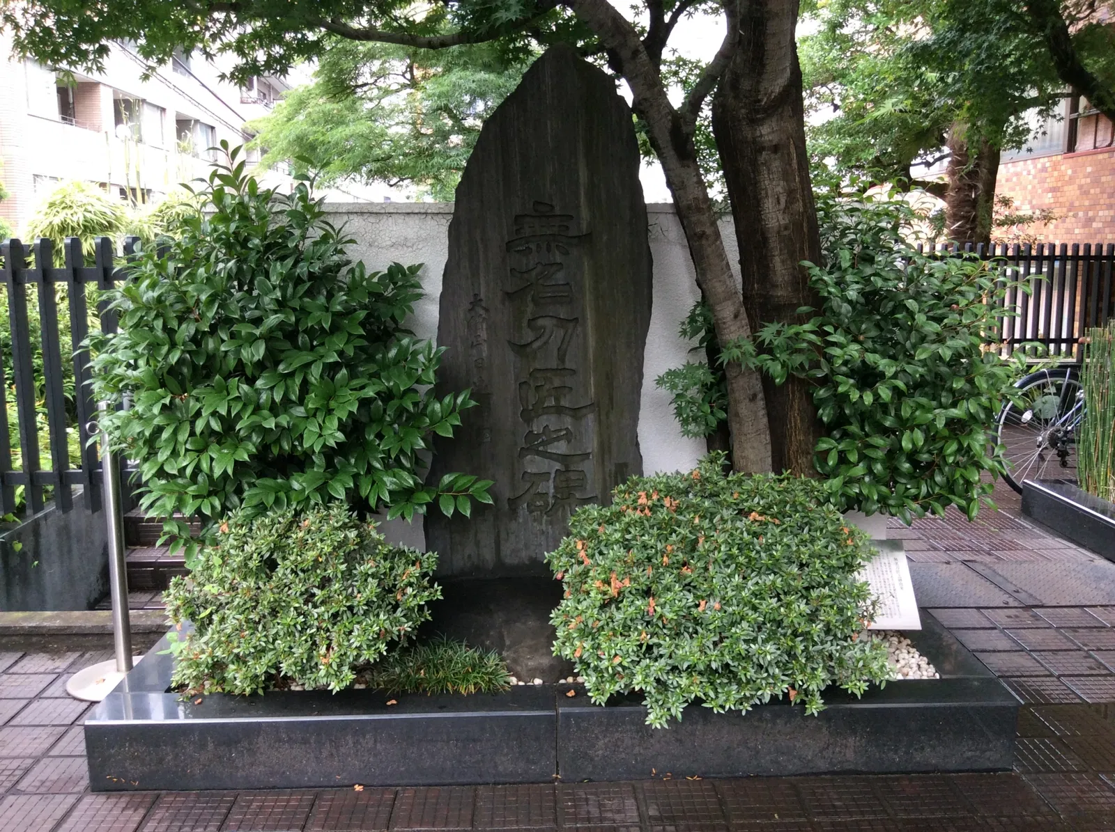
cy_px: 416
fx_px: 1029
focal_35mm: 32
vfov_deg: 44.1
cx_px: 558
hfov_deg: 56.9
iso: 50
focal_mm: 3.3
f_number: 2.4
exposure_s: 1/120
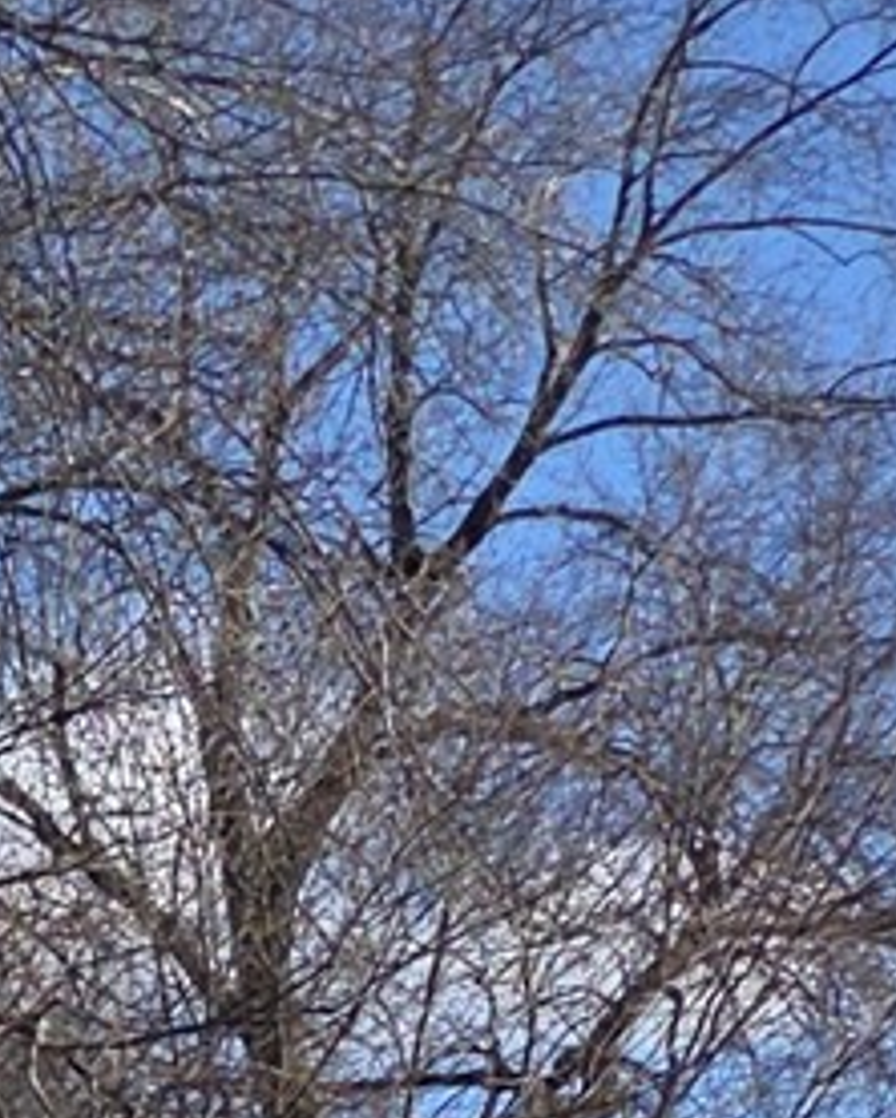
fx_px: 5496
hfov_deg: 7.7
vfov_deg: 9.8
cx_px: -2091
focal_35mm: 166
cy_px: 2954
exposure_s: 1/1255
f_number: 1.8
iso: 25
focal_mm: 5.4
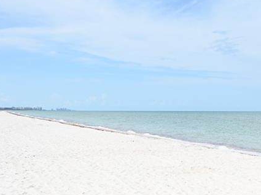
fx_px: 393
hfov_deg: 35.1
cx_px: 222
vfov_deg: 27.9
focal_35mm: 52
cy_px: 113
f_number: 3.2
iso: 320
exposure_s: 1/8000
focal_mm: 22.5
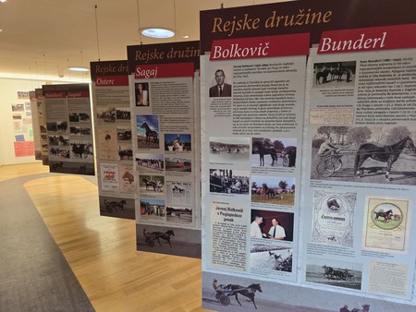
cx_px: 208
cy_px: 156
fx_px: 277
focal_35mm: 23
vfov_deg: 58.9
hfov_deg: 73.9
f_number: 1.7
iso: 400
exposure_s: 1/78
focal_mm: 6.3
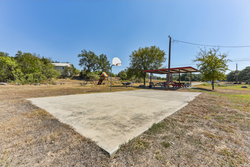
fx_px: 111
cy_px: 84
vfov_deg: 73.8
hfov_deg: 96.7
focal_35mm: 16
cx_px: 125
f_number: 8
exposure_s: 1/500
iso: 100
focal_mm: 16
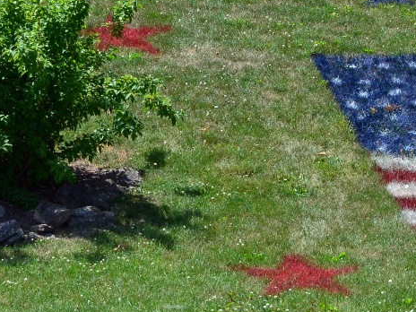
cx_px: 540
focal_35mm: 347
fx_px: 4170
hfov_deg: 5.7
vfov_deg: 4.3
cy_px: 110
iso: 640
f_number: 8
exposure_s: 1/1000
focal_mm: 70
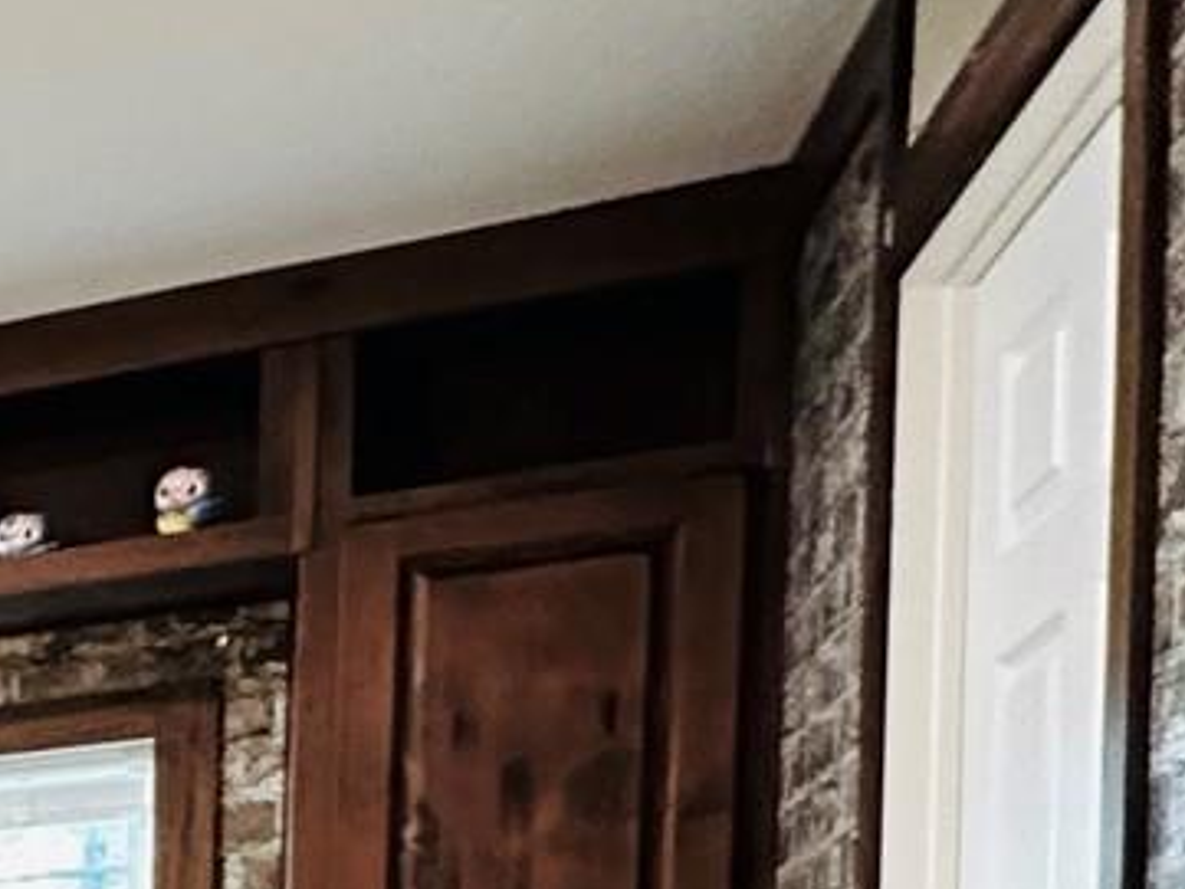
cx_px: -1211
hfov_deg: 18.8
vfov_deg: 19.8
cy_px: 1406
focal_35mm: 62
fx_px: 2123
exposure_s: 1/60
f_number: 2.2
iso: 640
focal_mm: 2.22
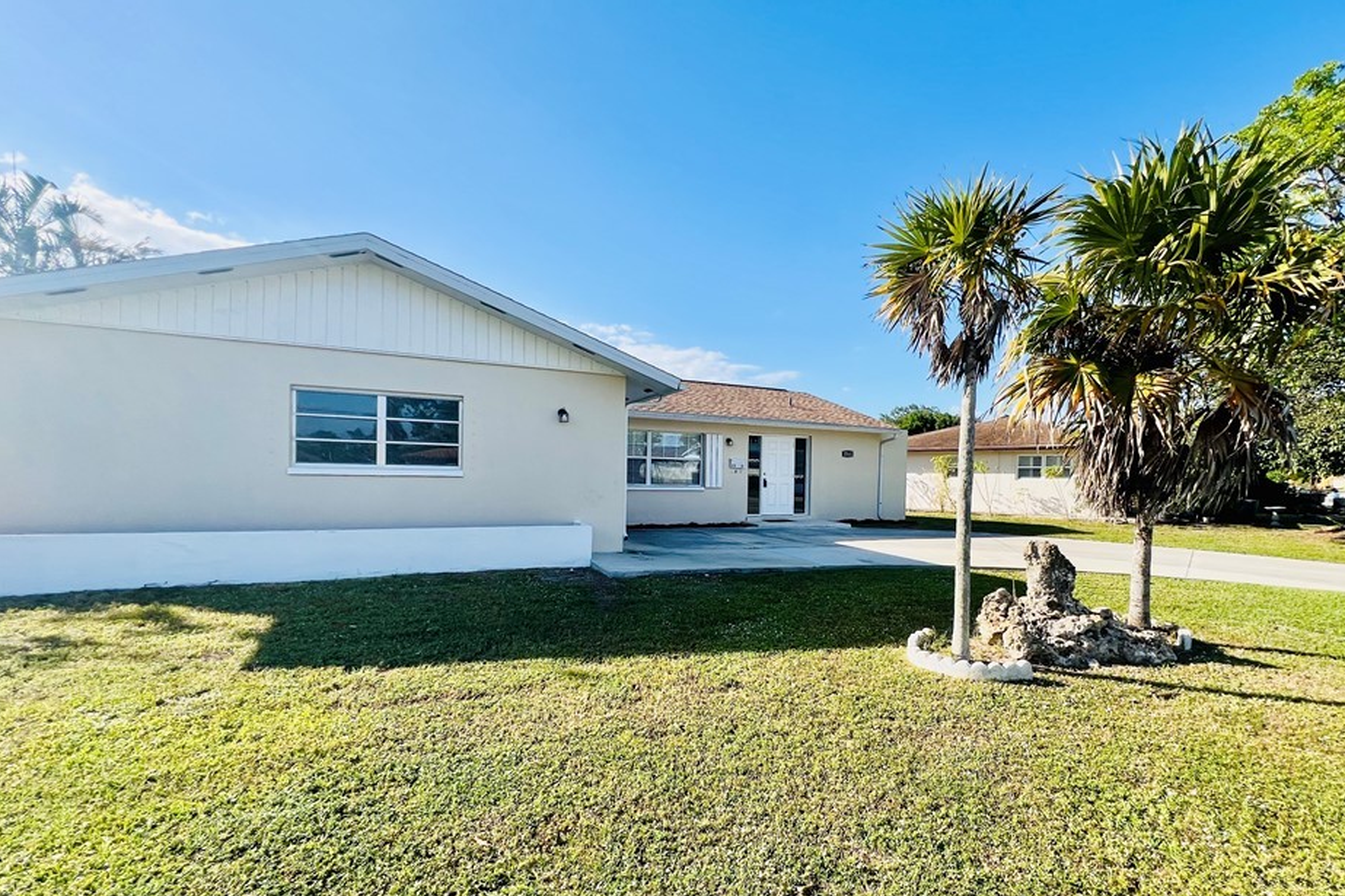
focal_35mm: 15
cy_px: 487
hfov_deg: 100.2
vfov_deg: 77.1
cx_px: 718
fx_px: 560
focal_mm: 1.57
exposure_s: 1/1064
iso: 32
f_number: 1.8
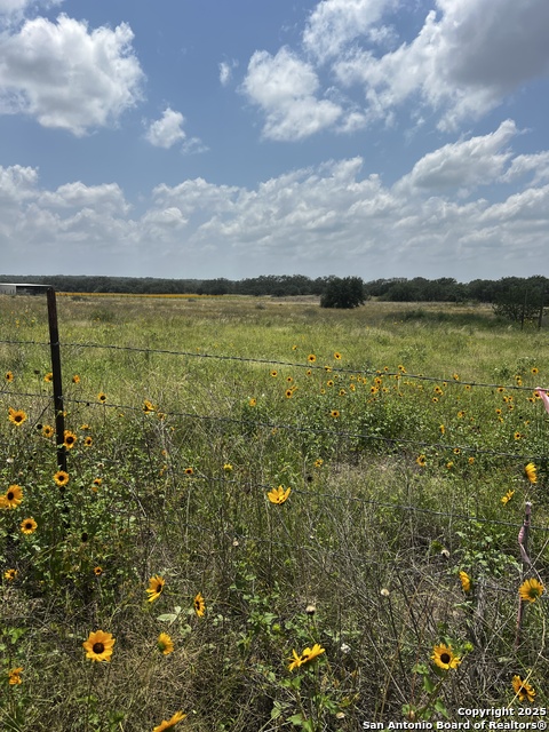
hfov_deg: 53.1
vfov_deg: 67.3
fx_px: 550
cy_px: 366
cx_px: 274
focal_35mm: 26
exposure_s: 1/7463
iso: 50
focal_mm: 5.7
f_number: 1.5
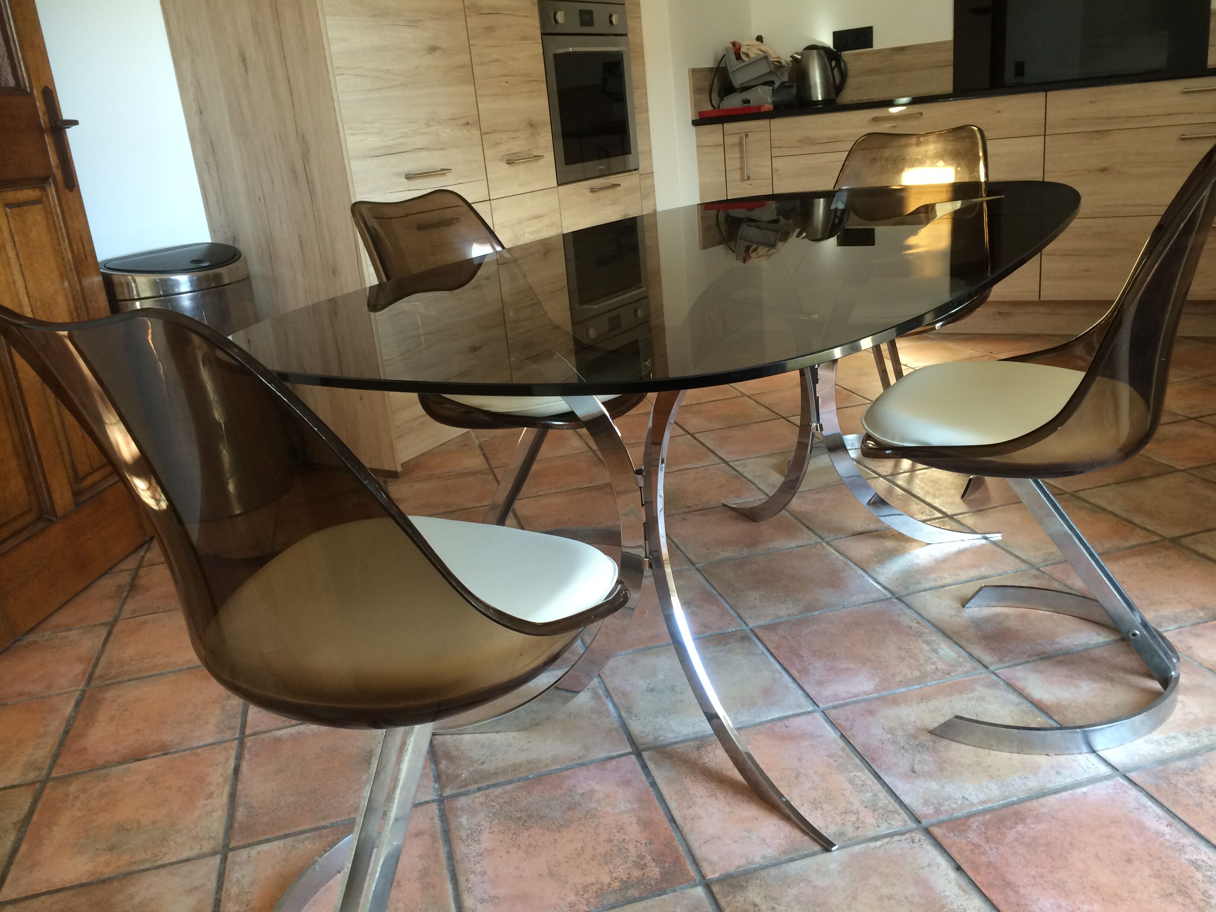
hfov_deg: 61.7
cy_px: 456
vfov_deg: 48.2
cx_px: 608
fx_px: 1019
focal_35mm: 29
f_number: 2.2
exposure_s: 1/33
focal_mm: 4.15
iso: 100
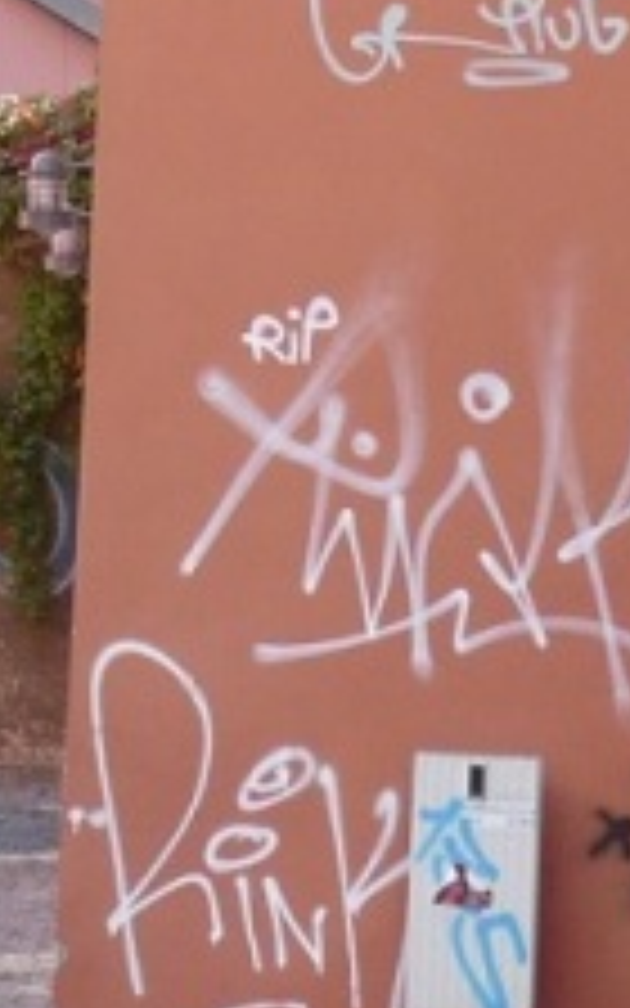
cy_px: 254
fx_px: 6236
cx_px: -70
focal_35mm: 227
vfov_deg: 9.2
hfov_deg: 5.8
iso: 125
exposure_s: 1/125
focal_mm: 11.5
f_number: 4
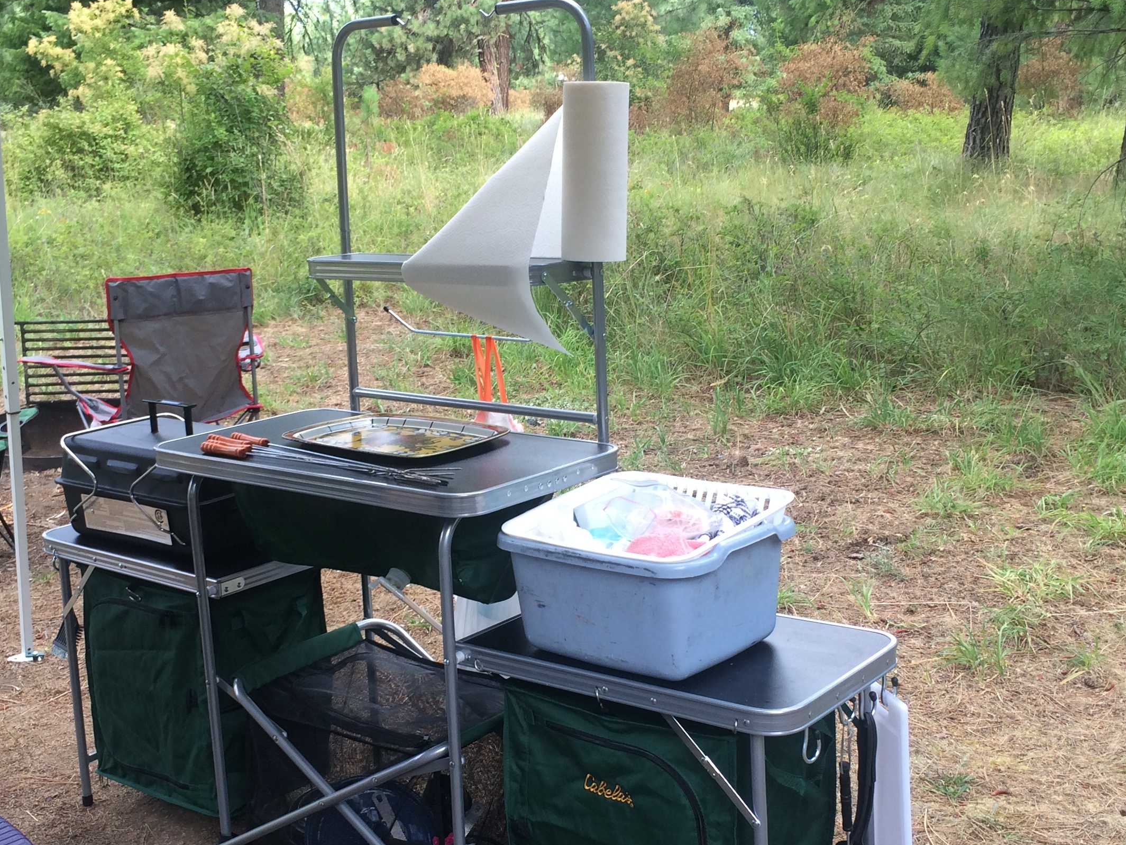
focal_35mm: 46
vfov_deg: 31.5
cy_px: 488
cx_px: 516
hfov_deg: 41.2
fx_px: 1496
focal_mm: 4.12
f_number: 2.2
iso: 40
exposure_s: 1/120
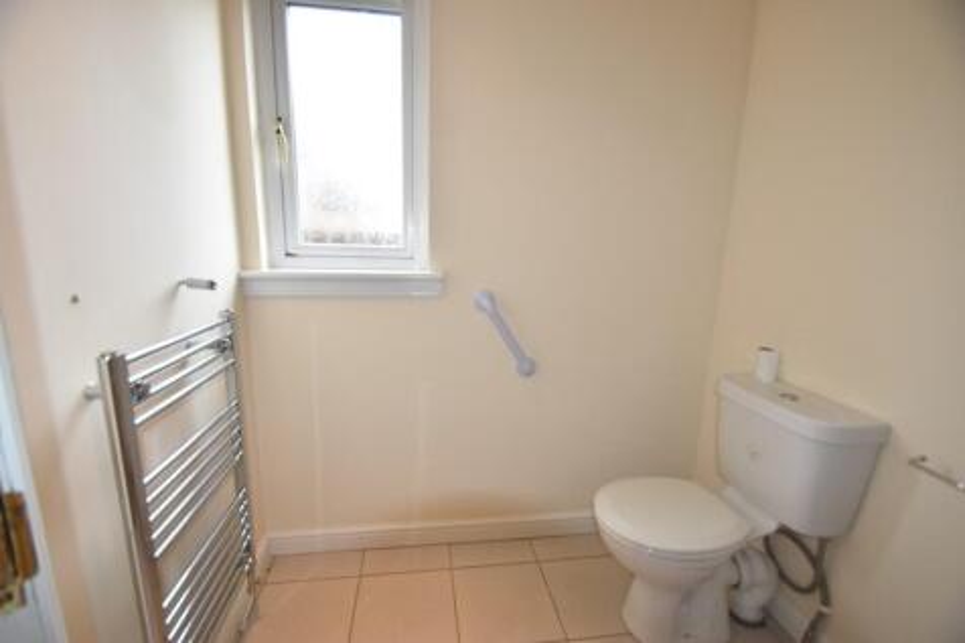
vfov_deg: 77.3
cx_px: 482
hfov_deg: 100.4
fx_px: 402
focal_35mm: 15
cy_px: 322
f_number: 4.5
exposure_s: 1/60
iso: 400
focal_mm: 10
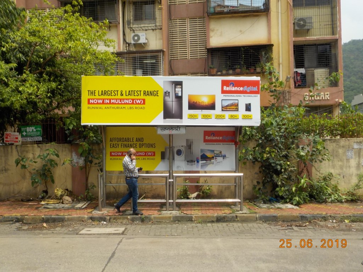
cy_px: 136
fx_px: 398
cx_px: 182
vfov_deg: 37.7
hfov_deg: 49.0
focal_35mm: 38
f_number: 3.7
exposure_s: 1/800
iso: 125
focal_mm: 5.2
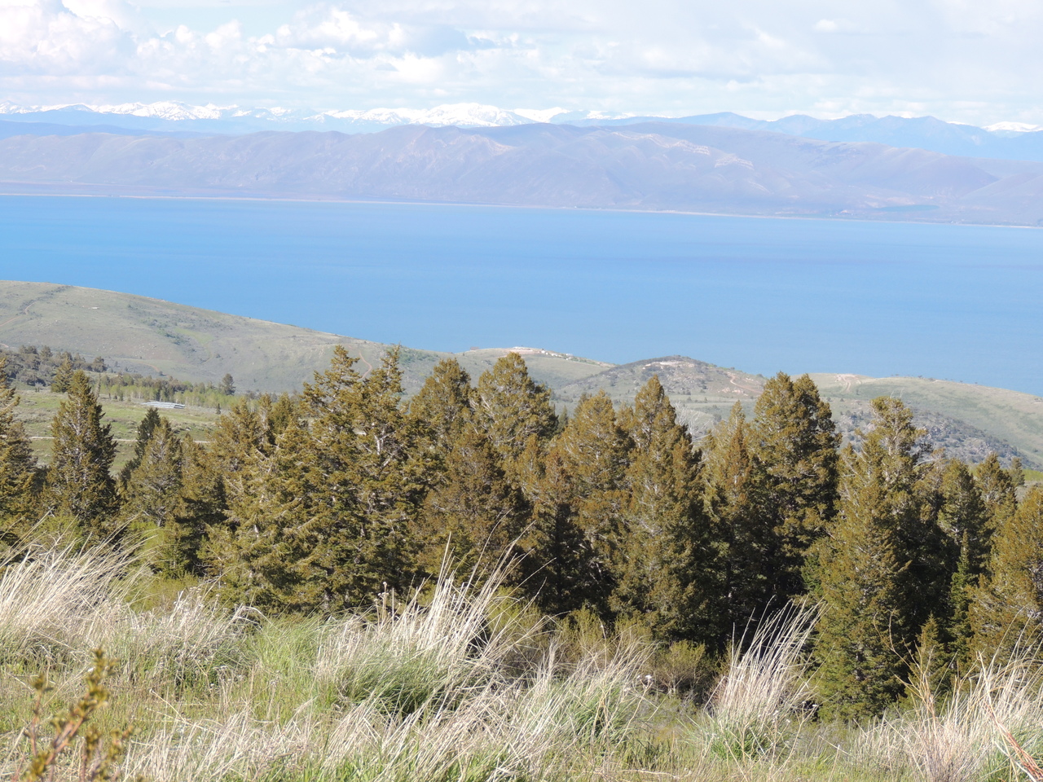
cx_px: 522
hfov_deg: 14.6
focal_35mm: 135
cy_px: 391
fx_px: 4068
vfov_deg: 11.0
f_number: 4.3
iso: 100
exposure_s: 1/400
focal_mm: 24
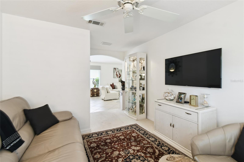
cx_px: 122
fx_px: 102
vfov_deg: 77.3
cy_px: 81
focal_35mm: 15
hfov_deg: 100.4
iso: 100
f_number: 7.1
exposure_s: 1/4
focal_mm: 10
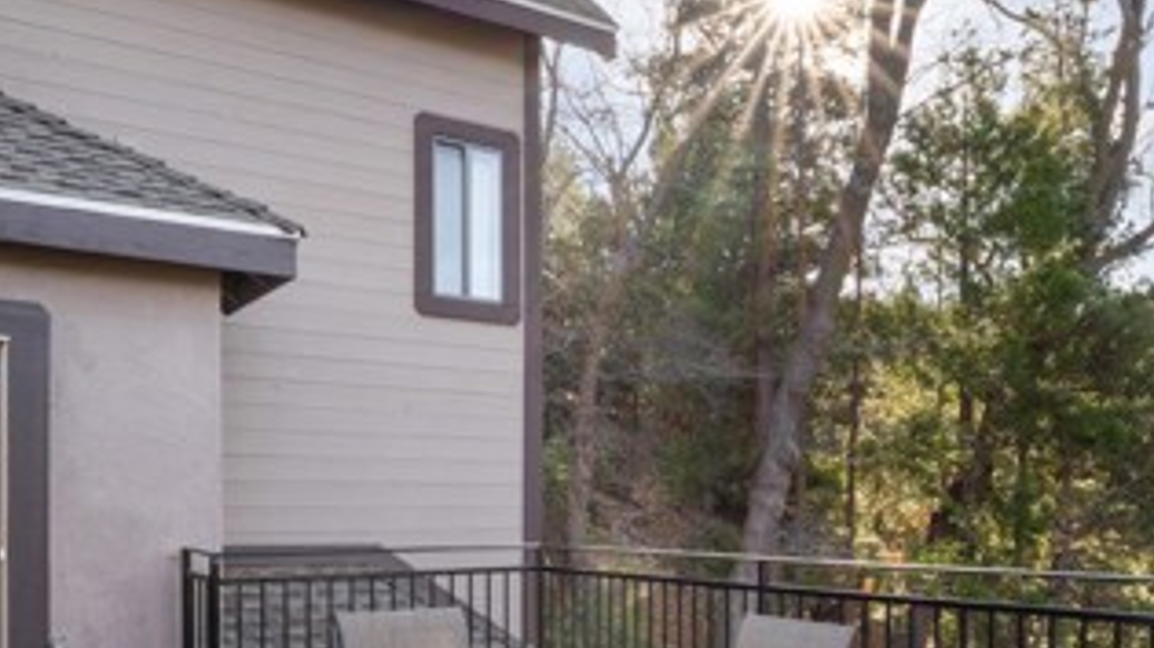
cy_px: 524
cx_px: 626
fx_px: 1047
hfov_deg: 57.7
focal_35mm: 34
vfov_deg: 33.4
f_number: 22
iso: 100
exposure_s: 1/3.33
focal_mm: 16.1
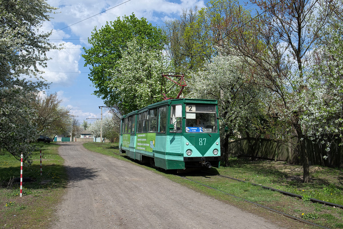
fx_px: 276
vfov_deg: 45.0
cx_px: 172
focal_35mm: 29
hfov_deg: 63.7
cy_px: 114
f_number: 5.6
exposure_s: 1/1300
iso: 400
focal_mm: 19.6
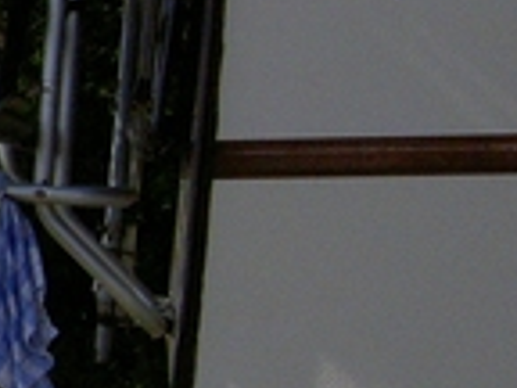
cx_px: -539
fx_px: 2434
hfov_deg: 11.0
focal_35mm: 163
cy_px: 190
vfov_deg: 9.1
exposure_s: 1/2000
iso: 200
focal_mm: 8
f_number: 4.7
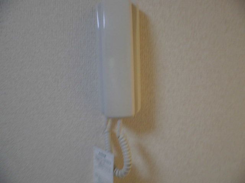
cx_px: 122
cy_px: 92
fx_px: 184
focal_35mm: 26
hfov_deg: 67.3
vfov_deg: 53.1
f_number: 3.5
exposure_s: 1/60
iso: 200
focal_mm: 4.6
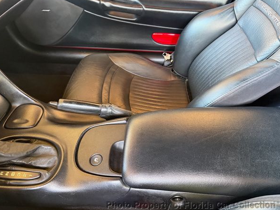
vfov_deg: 53.0
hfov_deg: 67.3
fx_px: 210
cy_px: 101
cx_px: 139
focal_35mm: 26
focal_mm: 6.76
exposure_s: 1/60
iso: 800
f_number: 1.78
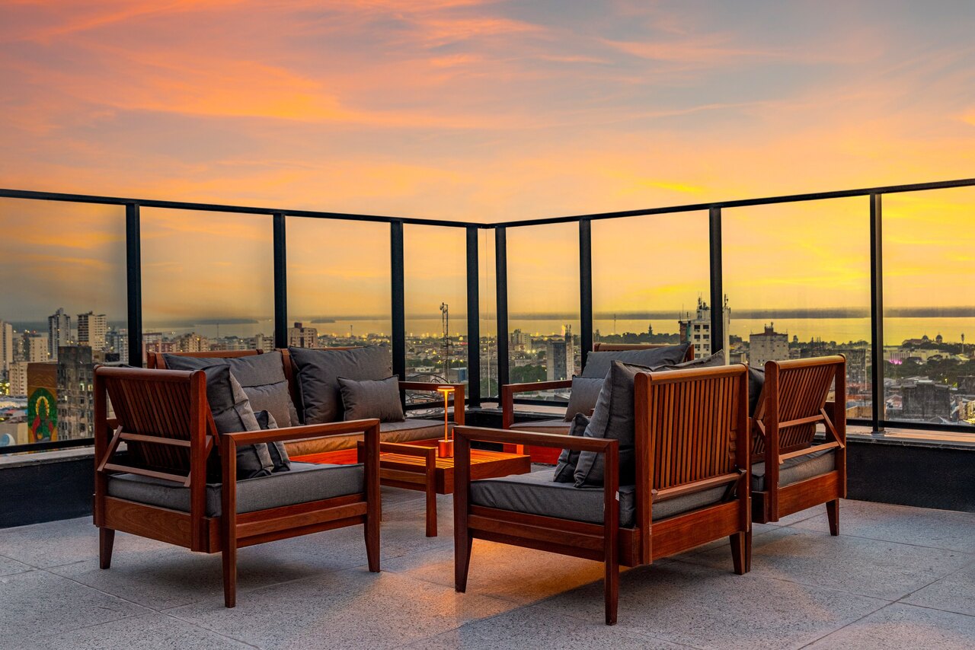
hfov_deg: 50.7
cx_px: 488
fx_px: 1029
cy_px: 325
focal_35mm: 38
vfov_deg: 35.1
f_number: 9
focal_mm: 38
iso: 500
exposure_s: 1/5
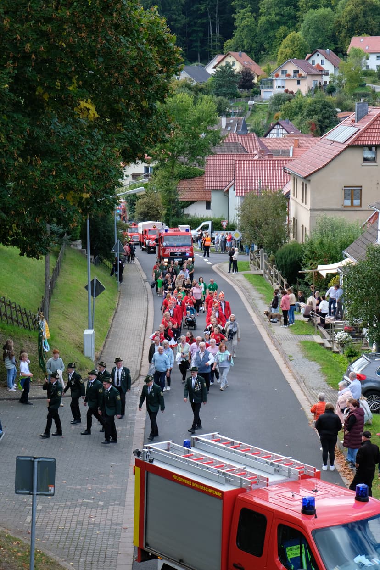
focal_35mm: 75
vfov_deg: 27.0
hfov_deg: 18.2
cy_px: 285
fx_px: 1187
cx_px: 190
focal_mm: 50
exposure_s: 1/140
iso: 200
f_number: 5.6
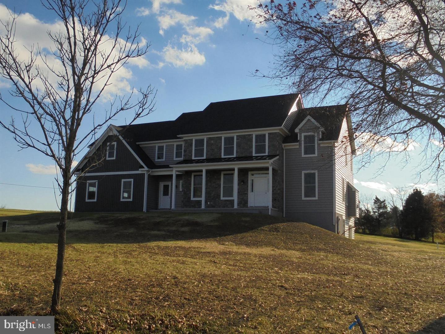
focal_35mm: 34
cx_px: 222
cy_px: 167
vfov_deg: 41.8
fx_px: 437
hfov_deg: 53.9
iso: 100
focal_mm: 6.1
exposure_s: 1/1000
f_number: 4
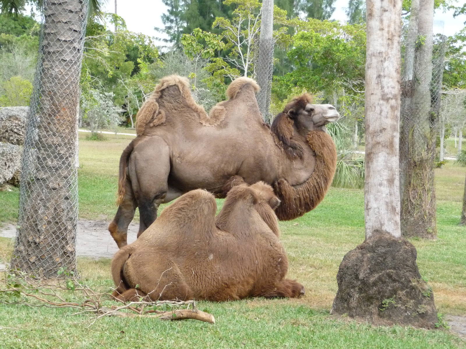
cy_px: 174
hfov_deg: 17.6
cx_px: 233
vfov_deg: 13.2
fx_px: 1508
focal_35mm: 112
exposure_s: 1/320
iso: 400
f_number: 4.7
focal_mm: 19.1
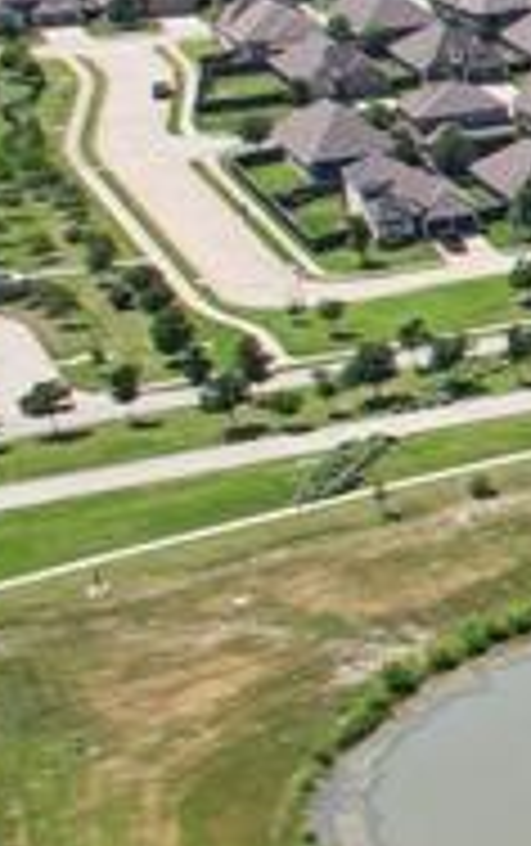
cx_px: 2236
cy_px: 261
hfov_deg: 7.3
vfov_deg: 17.0
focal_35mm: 122
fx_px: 2816
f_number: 2.8
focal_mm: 8.38
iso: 100
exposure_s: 1/2000
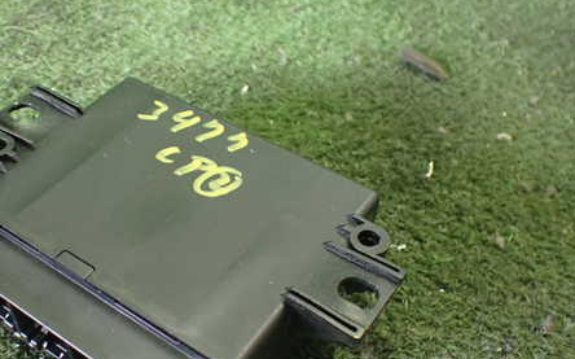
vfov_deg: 29.7
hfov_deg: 45.7
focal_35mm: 43
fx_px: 673
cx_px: 202
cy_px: 233
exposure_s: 1/30
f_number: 2.3
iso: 800
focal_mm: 5.4
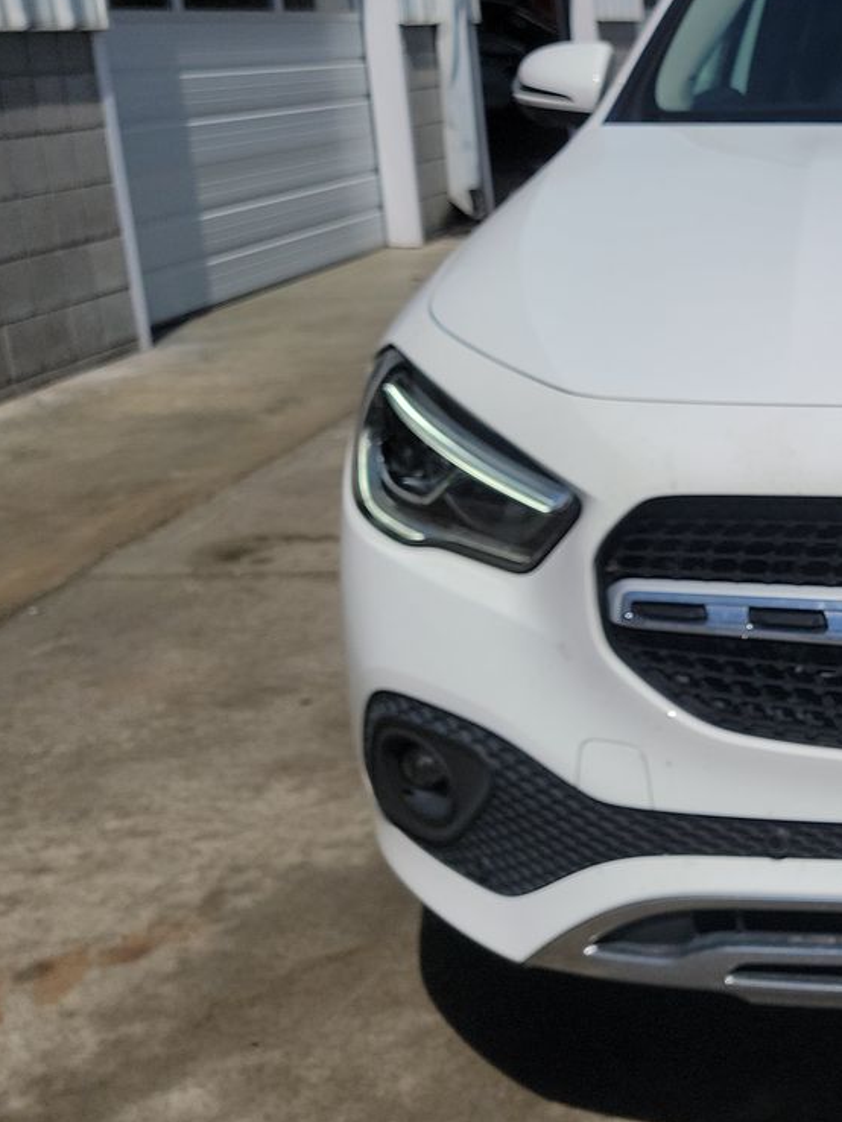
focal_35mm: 52
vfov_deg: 36.7
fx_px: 1685
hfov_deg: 24.4
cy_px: 458
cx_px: 1103
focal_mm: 6.7
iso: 50
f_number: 1.8
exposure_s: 1/3083
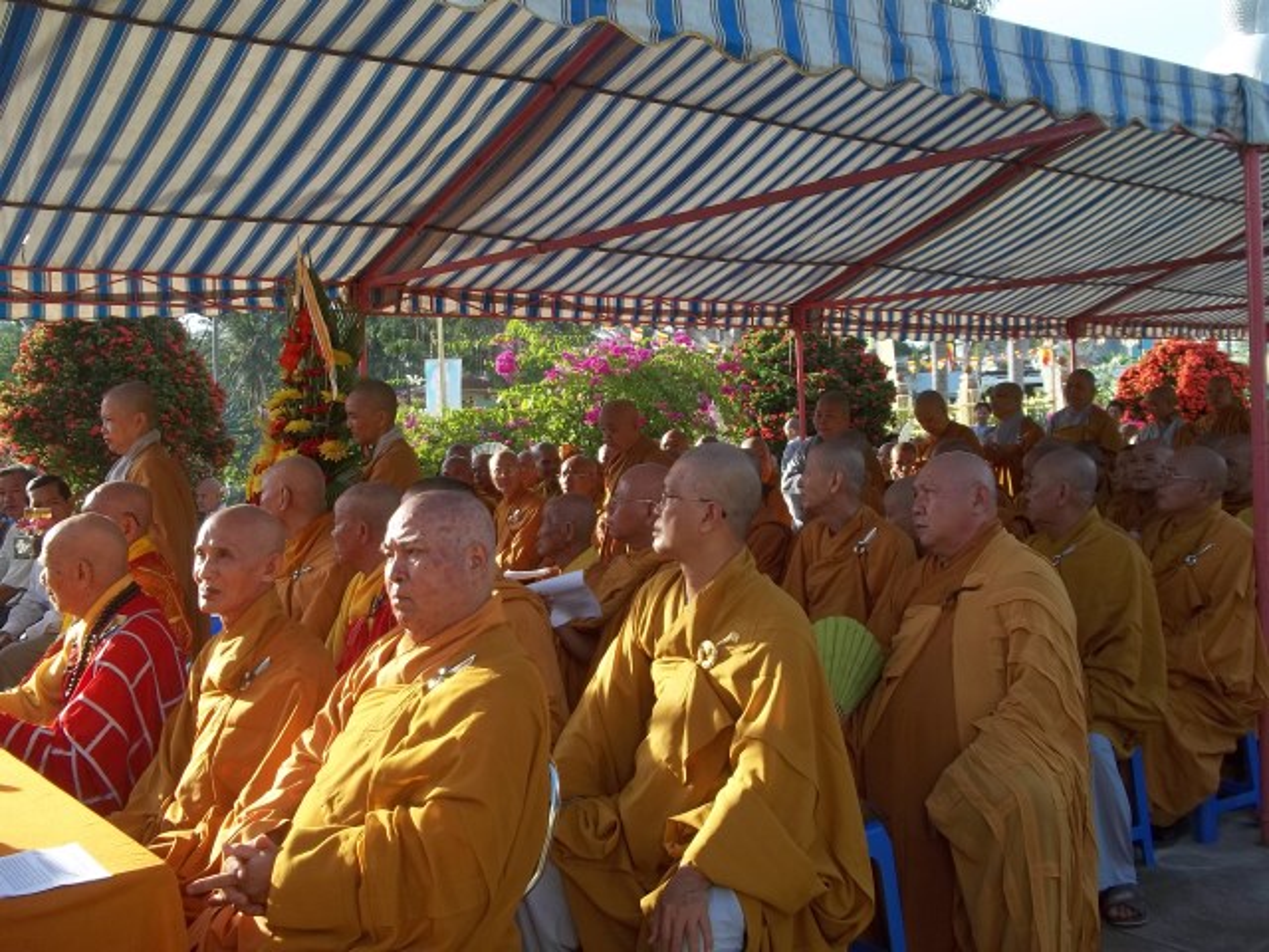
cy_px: 476
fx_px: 1320
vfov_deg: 39.7
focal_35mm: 36
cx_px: 634
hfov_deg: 51.4
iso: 64
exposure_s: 1/250
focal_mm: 6.5
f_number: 3.1
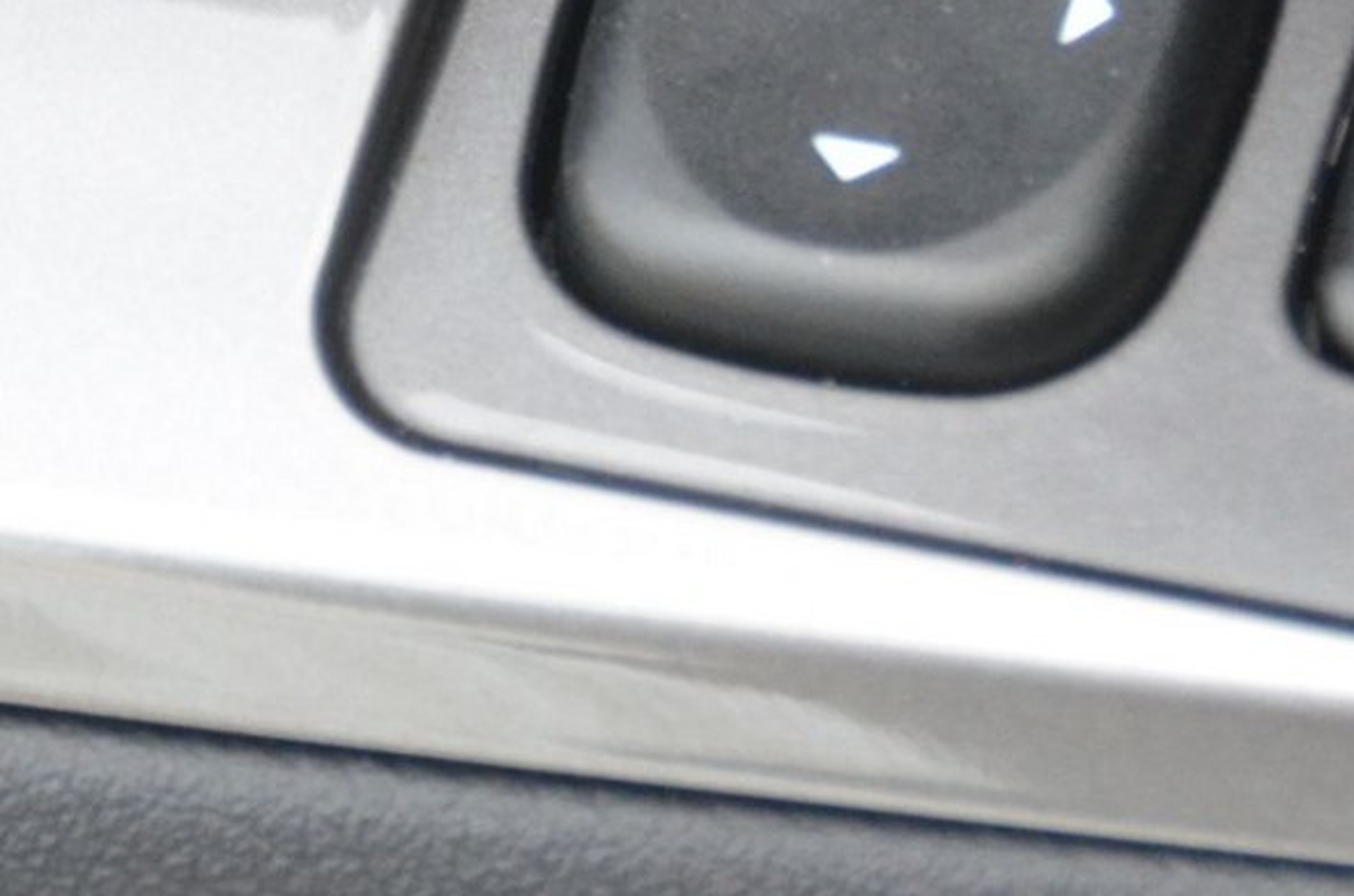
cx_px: -437
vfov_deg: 2.6
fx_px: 19591
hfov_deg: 3.9
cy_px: -565
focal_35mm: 522
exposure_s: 1/400
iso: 1600
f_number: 5
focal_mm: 82
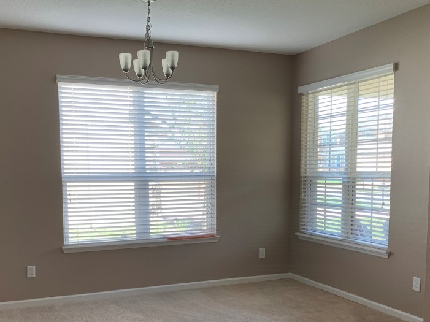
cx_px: 199
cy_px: 221
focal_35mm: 38
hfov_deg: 49.0
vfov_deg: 37.2
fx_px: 472
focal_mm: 4.25
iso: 64
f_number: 1.8
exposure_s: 1/120
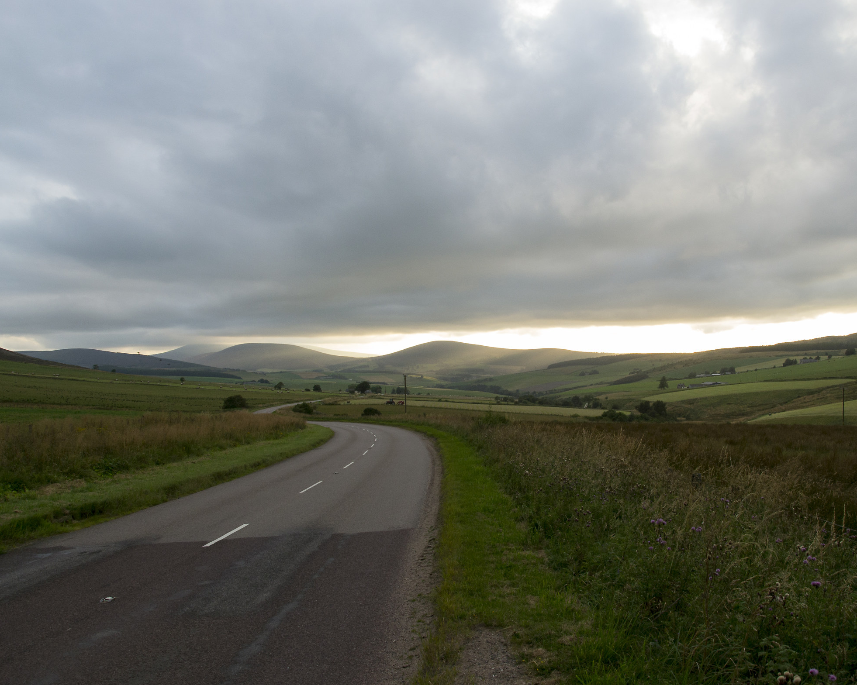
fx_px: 786
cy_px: 346
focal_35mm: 31
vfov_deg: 47.1
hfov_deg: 56.9
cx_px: 498
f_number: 9
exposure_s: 1/100
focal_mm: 18
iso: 400
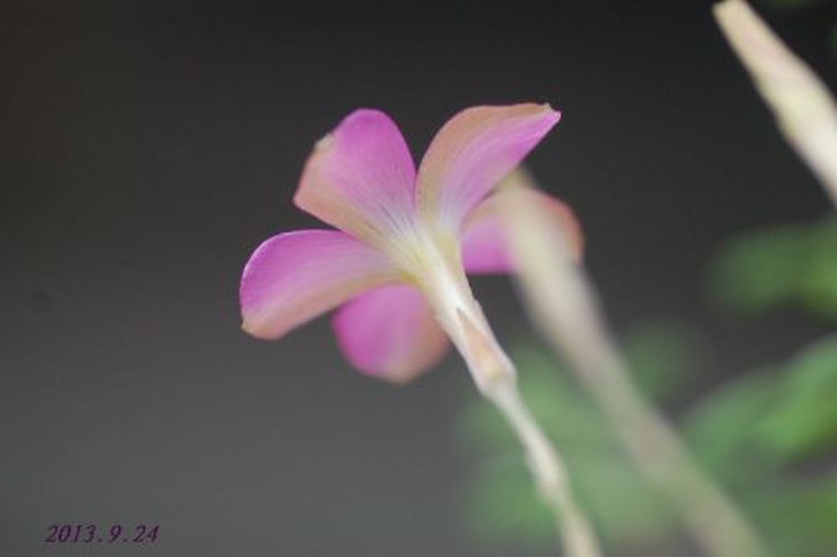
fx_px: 3138
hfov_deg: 15.2
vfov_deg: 10.2
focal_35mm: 135
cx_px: 418
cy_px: 278
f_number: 4
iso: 400
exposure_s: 1/250
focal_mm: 90
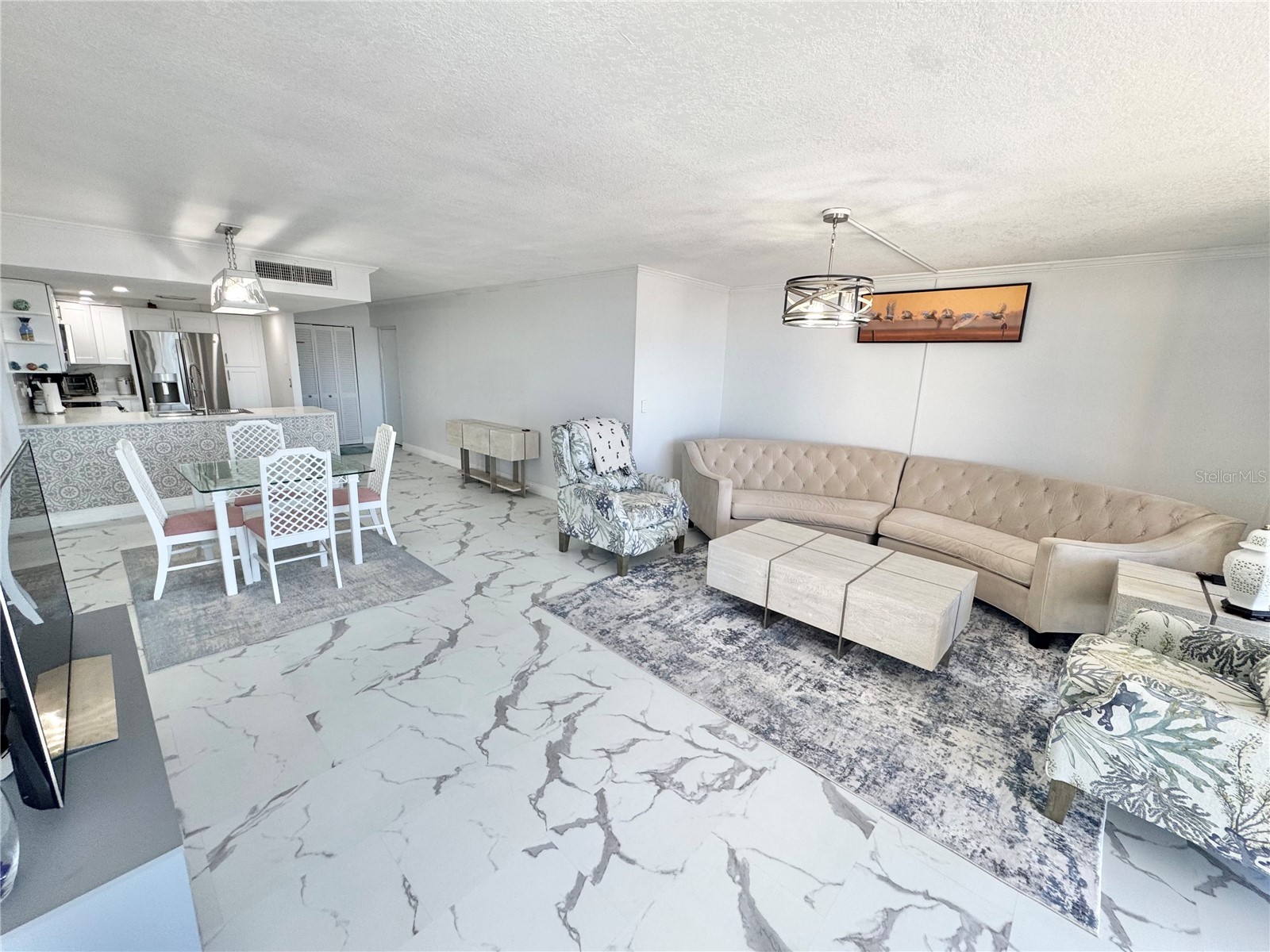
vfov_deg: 85.7
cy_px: 476
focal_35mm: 14
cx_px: 635
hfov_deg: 102.1
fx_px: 514
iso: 80
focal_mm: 2.22
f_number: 2.2
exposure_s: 1/120
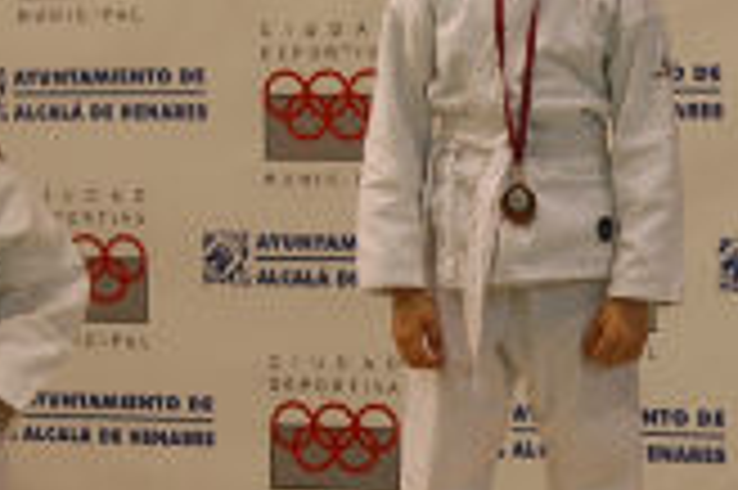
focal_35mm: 154
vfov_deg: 8.9
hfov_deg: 13.2
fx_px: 3154
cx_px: 666
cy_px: 351
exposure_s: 1/50
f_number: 3.5
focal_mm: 28
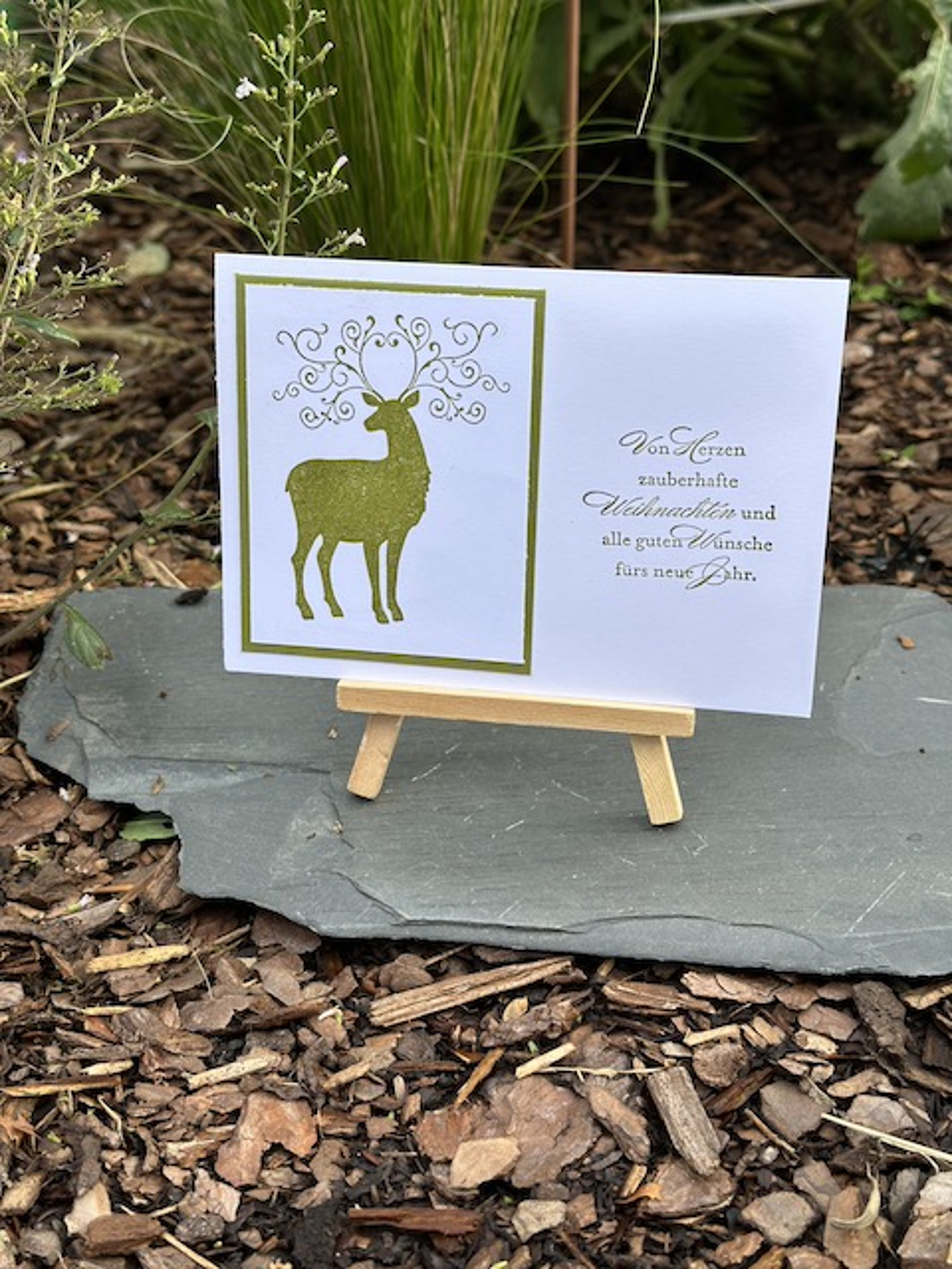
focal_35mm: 48
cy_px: 634
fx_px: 1760
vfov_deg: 39.7
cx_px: 476
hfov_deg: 30.3
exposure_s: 1/663
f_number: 1.78
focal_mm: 6.86
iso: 64
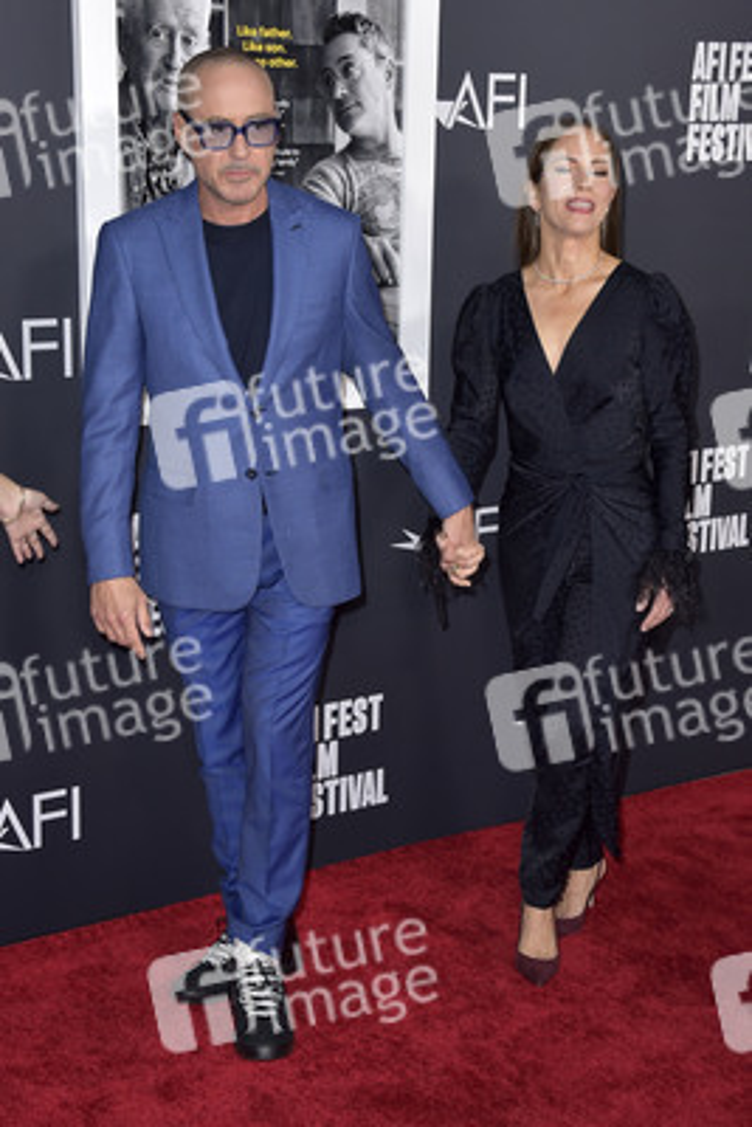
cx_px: 376
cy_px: 564
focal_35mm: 48
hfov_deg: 28.1
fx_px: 1503
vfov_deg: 41.1
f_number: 6.3
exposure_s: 1/200
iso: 1250
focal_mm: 48
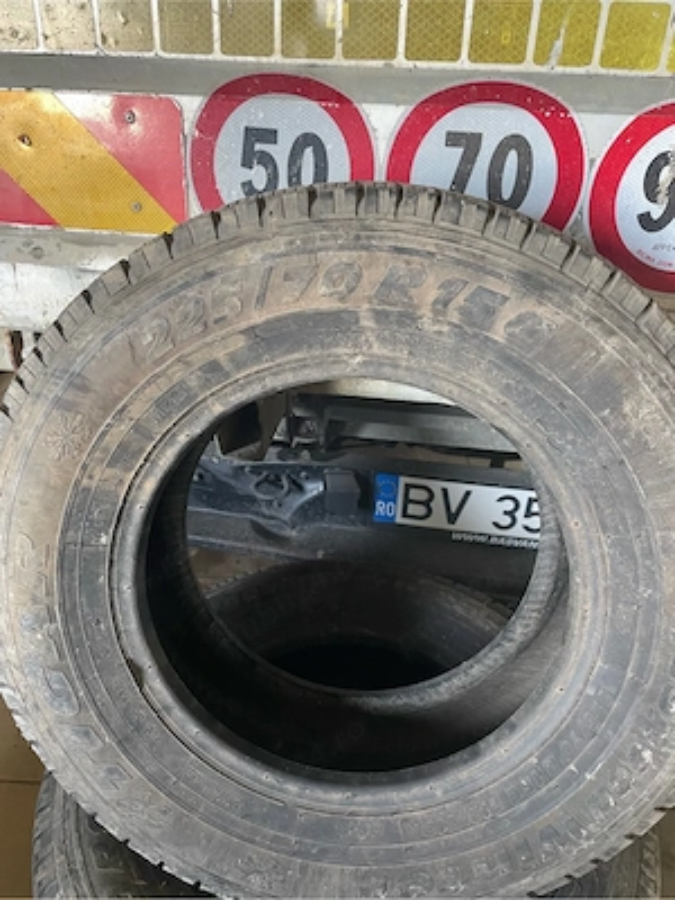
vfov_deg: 67.3
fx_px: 676
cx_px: 338
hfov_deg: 53.1
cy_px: 450
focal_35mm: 26
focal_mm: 4.2
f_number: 1.6
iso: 125
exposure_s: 1/60
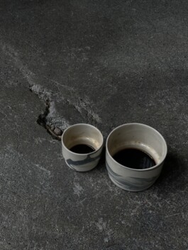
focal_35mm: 52
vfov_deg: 36.8
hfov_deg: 28.0
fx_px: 376
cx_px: 94
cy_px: 125
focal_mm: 6
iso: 25
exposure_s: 1/284
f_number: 2
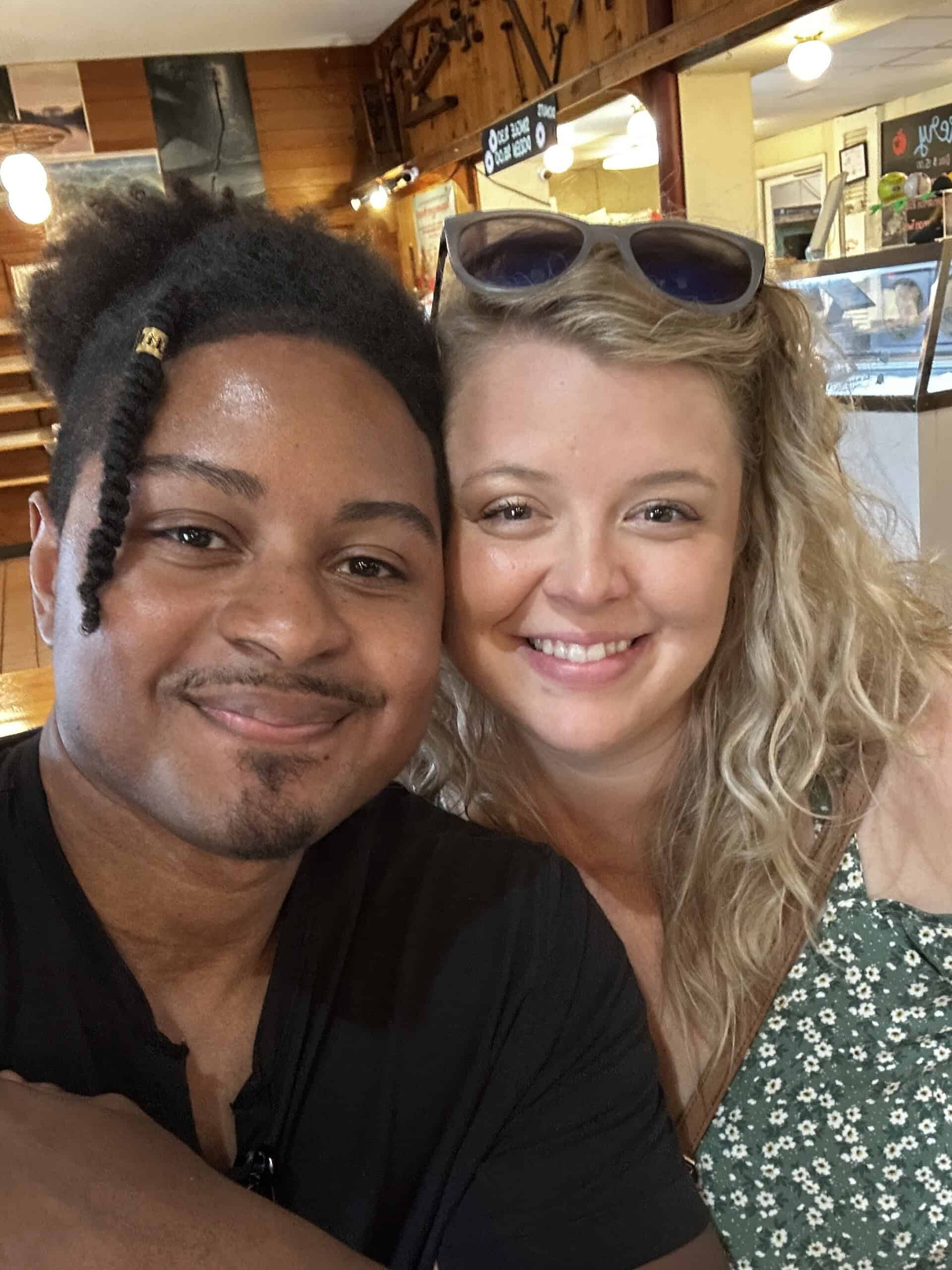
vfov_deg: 60.0
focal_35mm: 30
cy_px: 635
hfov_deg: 46.8
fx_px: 1100
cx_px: 476
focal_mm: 2.7
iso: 320
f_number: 1.9
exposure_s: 1/30
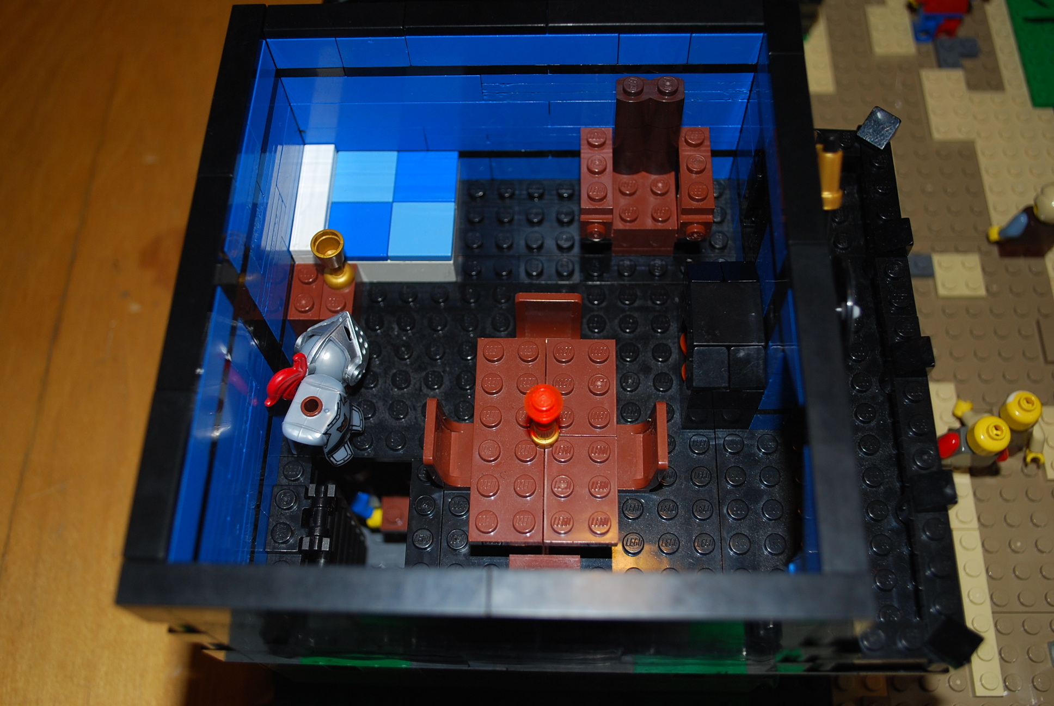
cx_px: 527
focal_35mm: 36
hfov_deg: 53.1
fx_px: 1055
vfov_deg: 37.0
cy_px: 353
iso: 200
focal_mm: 24
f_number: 4.2
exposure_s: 1/60
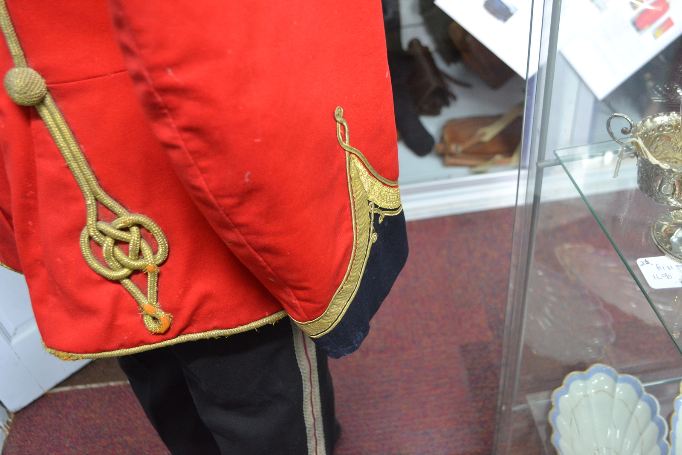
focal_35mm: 33
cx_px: 341
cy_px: 228
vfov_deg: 40.0
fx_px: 625
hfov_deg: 57.2
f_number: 4
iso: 1600
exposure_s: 1/15
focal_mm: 22
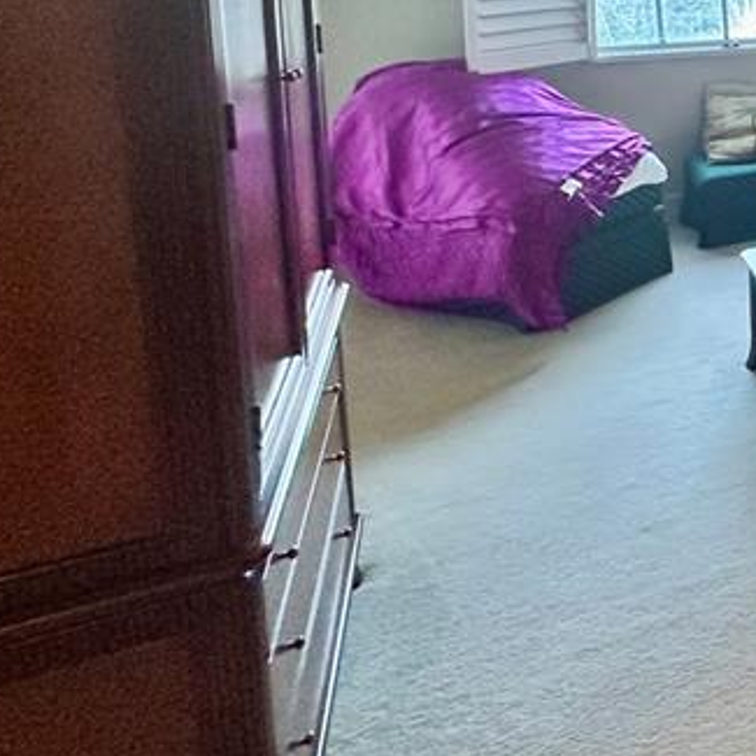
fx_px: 964
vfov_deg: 38.5
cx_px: 1156
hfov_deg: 27.6
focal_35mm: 39
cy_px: 19
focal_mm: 2.22
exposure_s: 1/60
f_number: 2.2
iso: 320
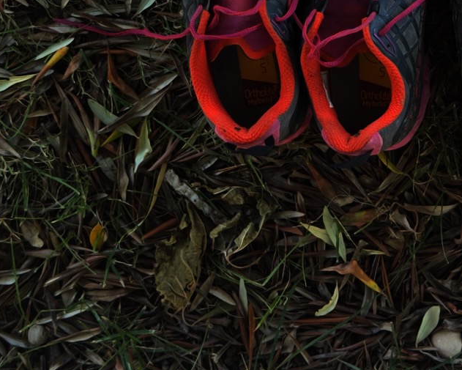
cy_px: 21
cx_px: 461
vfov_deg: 16.0
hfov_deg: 19.6
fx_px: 1299
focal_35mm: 95
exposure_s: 1/180
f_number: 1.78
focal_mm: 6.76
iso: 64
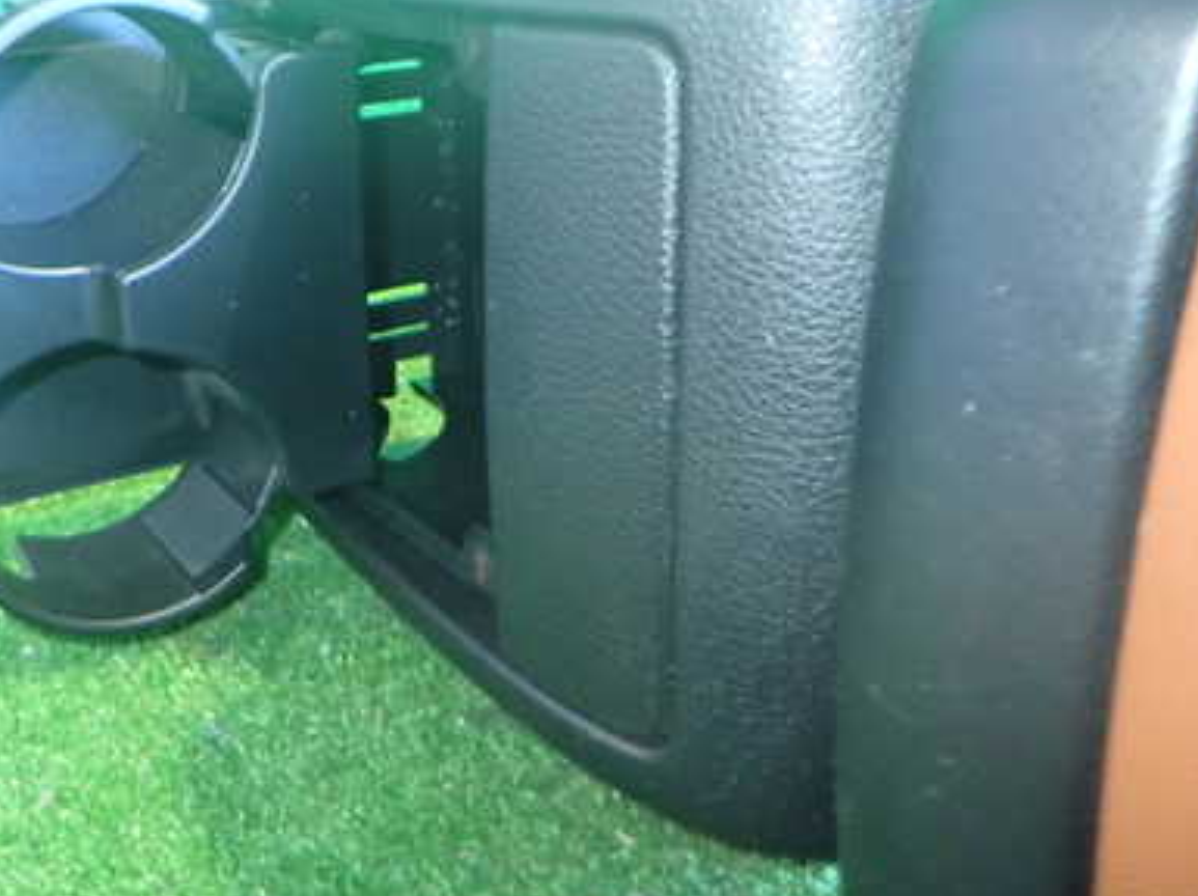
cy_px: 289
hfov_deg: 46.5
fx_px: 1348
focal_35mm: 39
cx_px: 327
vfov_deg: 36.3
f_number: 2
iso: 800
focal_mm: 4.5
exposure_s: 1/30
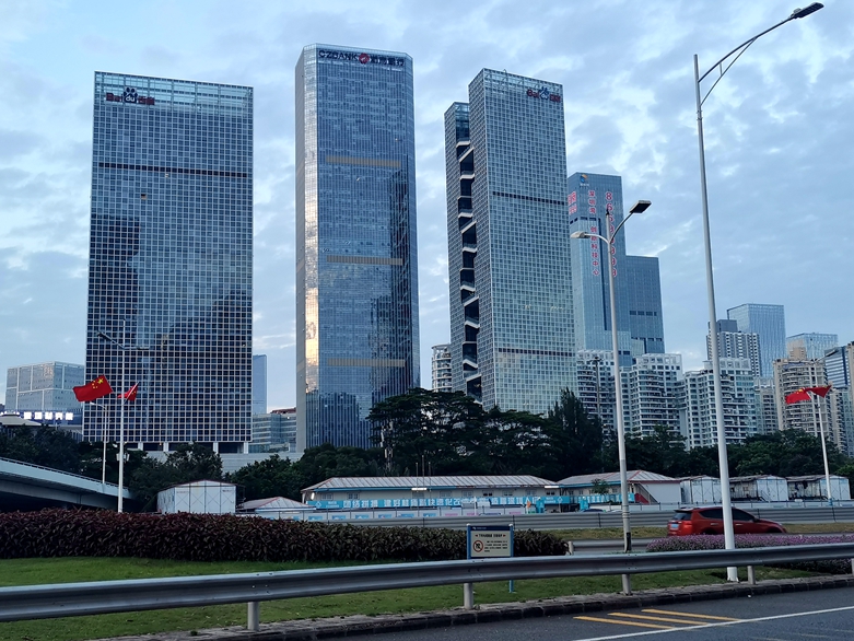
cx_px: 418
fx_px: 1061
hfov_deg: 43.8
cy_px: 315
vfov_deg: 33.6
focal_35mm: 43
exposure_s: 1/146
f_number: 1.8
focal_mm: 5.58
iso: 50
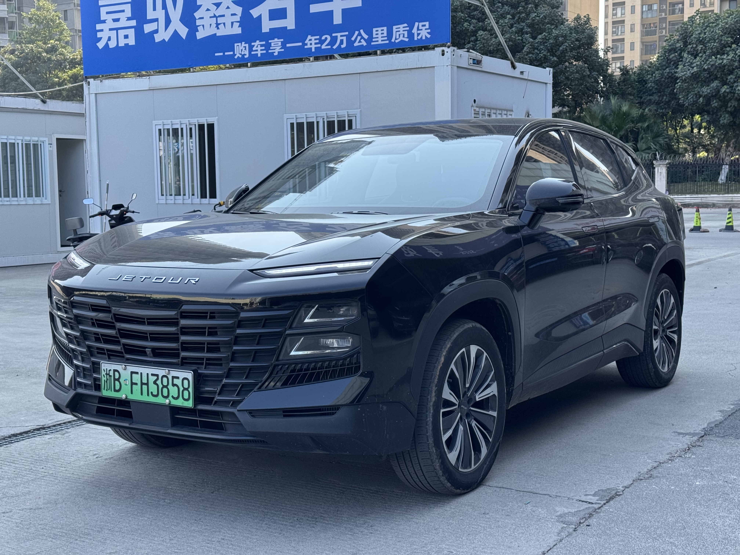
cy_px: 278
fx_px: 1026
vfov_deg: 30.3
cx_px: 370
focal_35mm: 48
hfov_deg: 39.7
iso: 64
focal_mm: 6.76
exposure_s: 1/1133
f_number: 1.78
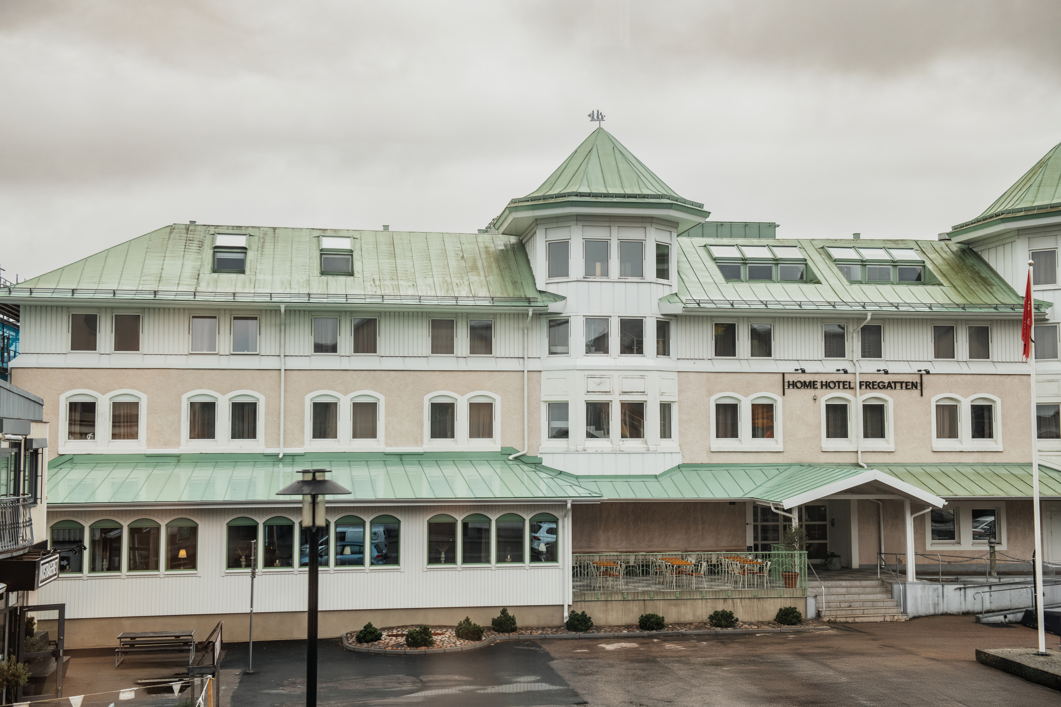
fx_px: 1326
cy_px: 354
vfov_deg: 29.9
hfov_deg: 43.6
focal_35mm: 45
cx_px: 530
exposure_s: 1/320
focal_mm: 45
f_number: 5
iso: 560
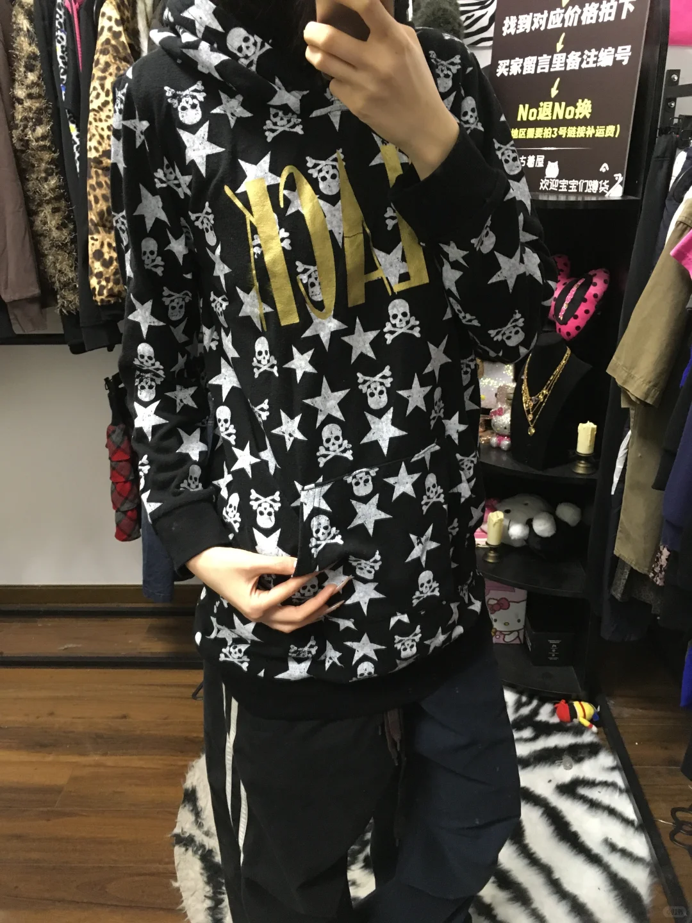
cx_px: 346
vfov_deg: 61.7
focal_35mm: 29
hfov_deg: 48.2
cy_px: 462
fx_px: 773
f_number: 2.2
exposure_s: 1/17
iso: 250
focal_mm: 4.15
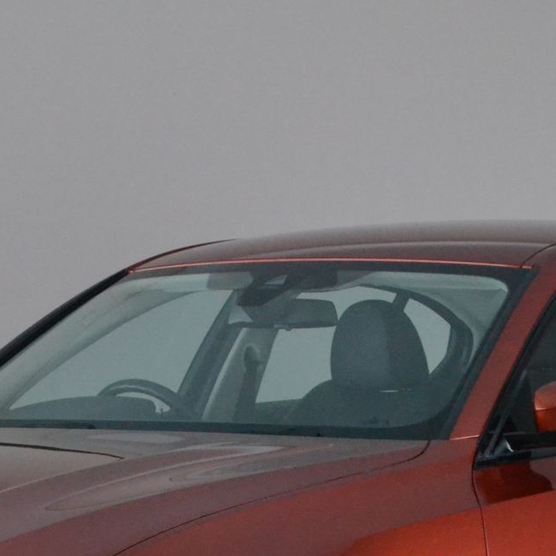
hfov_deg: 8.6
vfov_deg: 8.5
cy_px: 520
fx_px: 3707
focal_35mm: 204
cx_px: 268
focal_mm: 50
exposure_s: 1/50
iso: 3200
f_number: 11
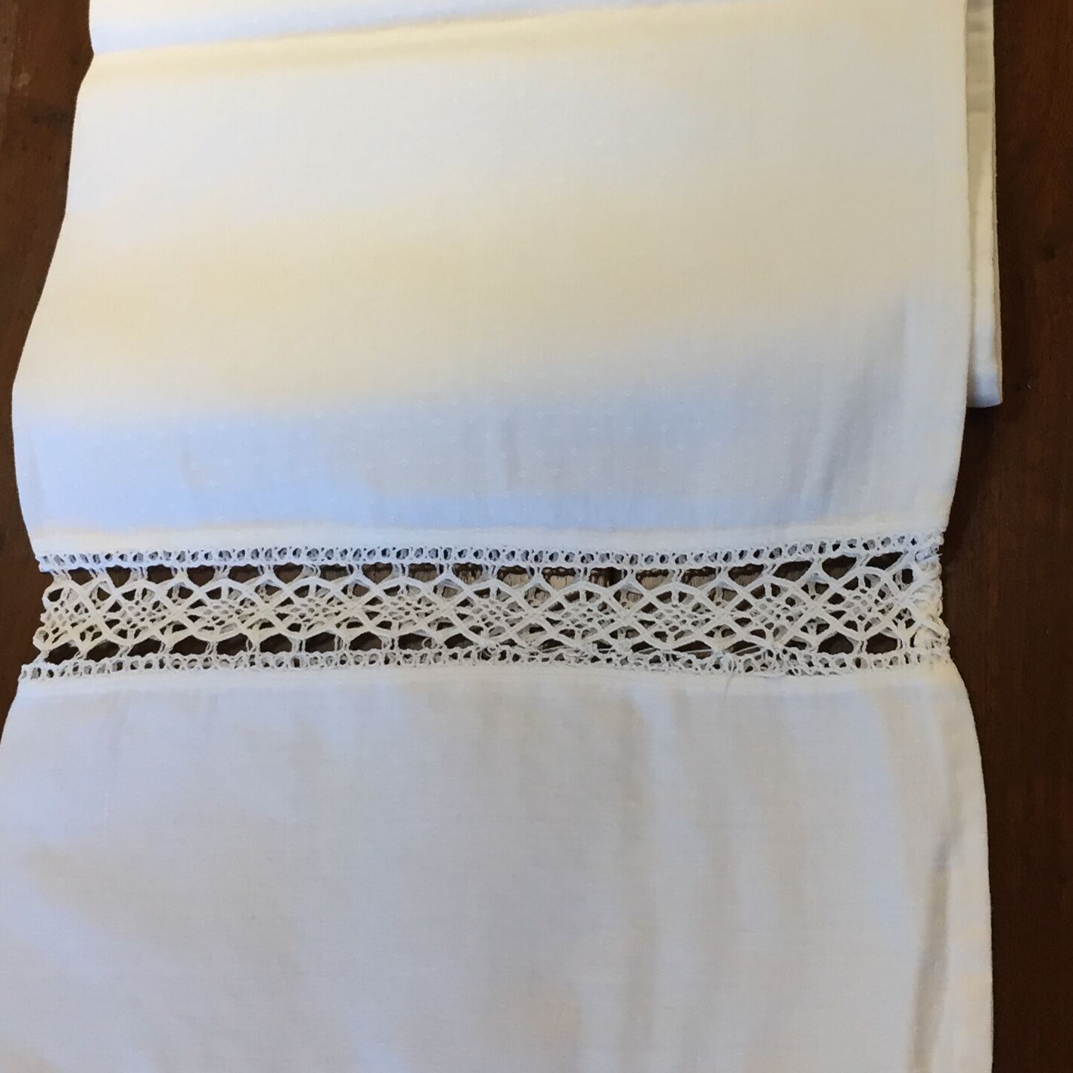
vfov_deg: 28.7
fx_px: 2069
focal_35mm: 59
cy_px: 298
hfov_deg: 28.9
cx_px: 683
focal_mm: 4.15
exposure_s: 1/33
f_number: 2.2
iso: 100
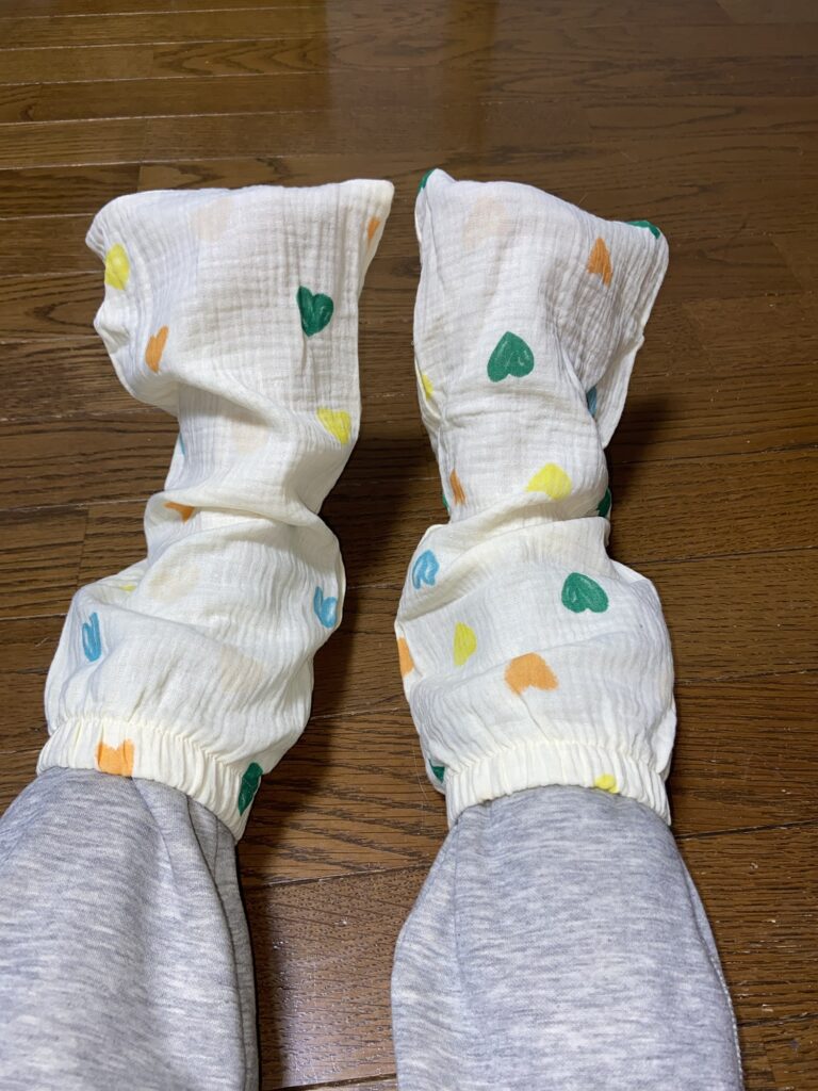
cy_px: 546
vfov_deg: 67.3
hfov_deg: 53.1
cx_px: 409
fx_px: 819
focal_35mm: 26
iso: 32
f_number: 1.8
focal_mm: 4.25
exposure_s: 1/26
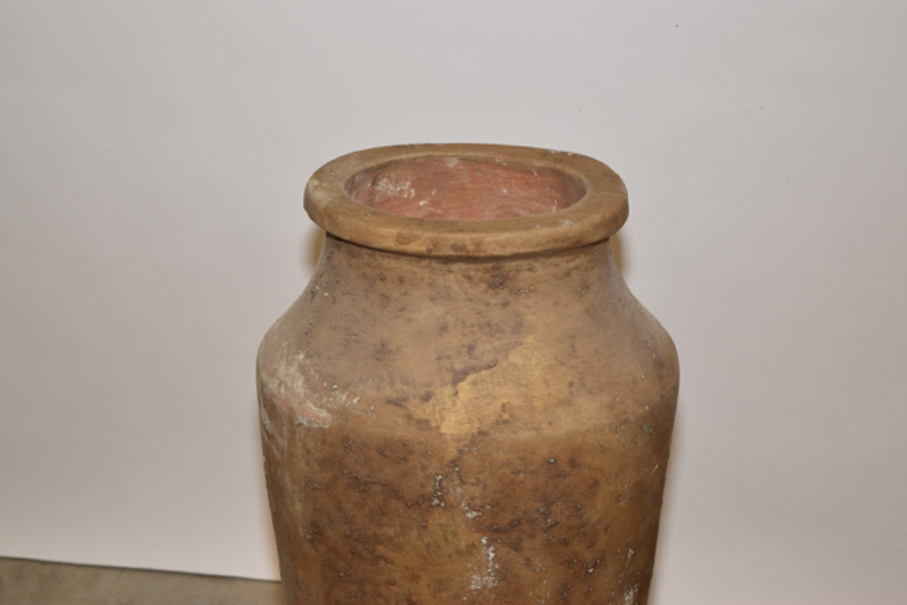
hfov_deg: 24.6
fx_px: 2079
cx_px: 454
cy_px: 302
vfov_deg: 16.6
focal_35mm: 82
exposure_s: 1/125
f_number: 5.6
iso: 800
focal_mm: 55
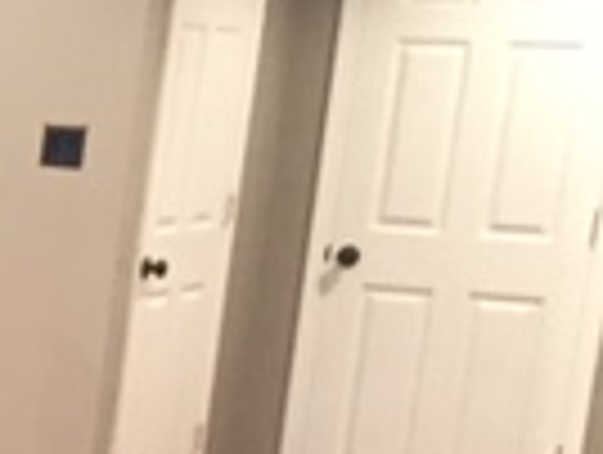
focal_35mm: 138
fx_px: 2408
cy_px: 625
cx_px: -756
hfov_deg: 12.0
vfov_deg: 10.5
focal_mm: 4.15
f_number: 2.2
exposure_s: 1/15
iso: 320
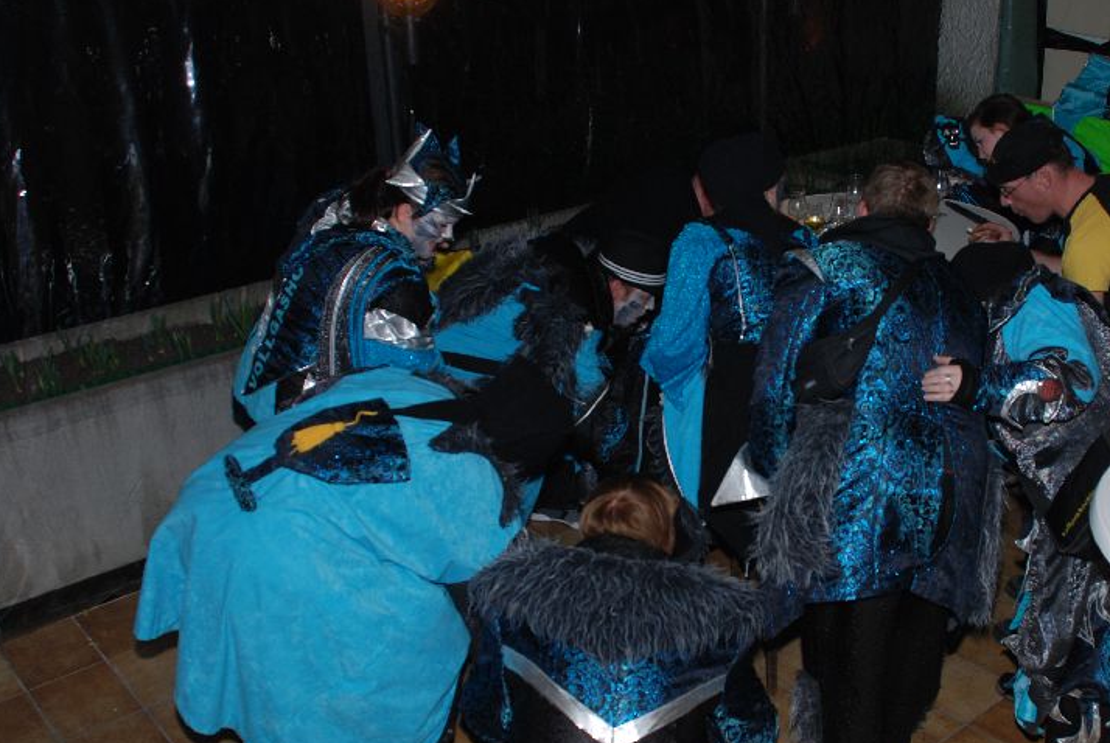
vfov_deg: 31.2
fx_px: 1327
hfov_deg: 44.9
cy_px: 450
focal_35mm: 43
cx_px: 714
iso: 200
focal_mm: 20
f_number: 4
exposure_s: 1/60
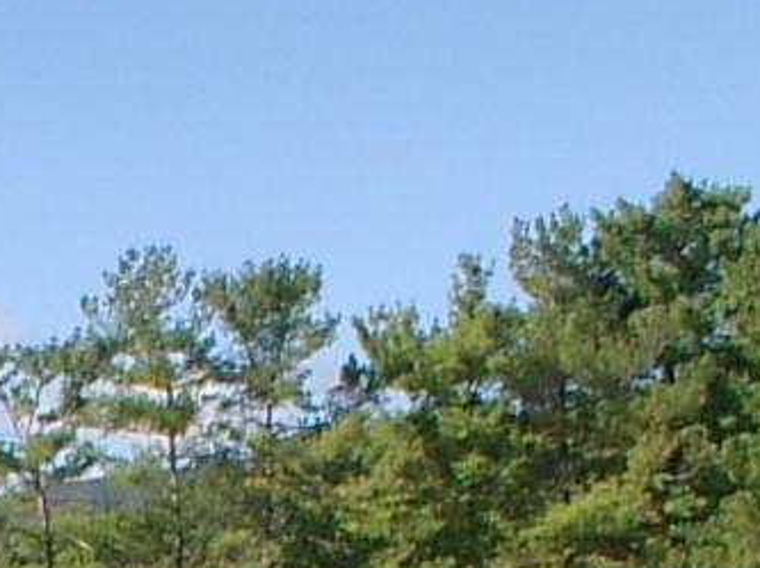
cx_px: -470
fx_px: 3904
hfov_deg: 10.6
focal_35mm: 178
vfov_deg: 8.0
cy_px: 1052
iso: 100
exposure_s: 1/180
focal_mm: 5.8
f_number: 6.7
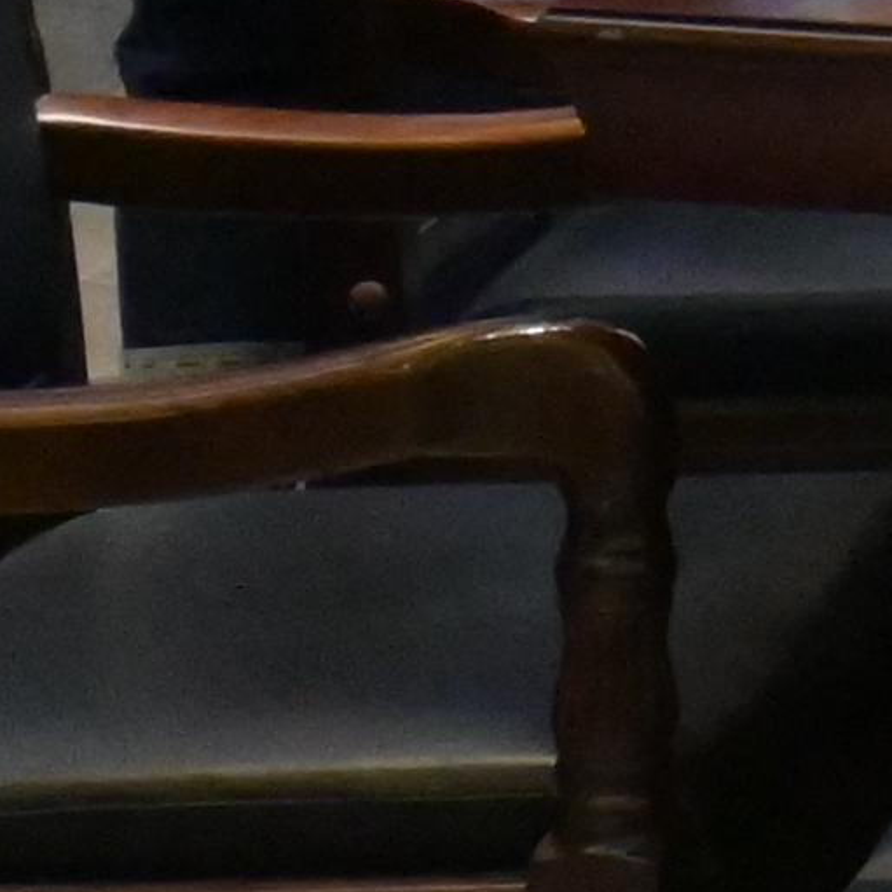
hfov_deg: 5.6
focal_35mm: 285
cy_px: -1587
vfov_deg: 5.8
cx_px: 3112
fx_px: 8307
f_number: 6.3
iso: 5000
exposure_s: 1/160
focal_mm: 20.5
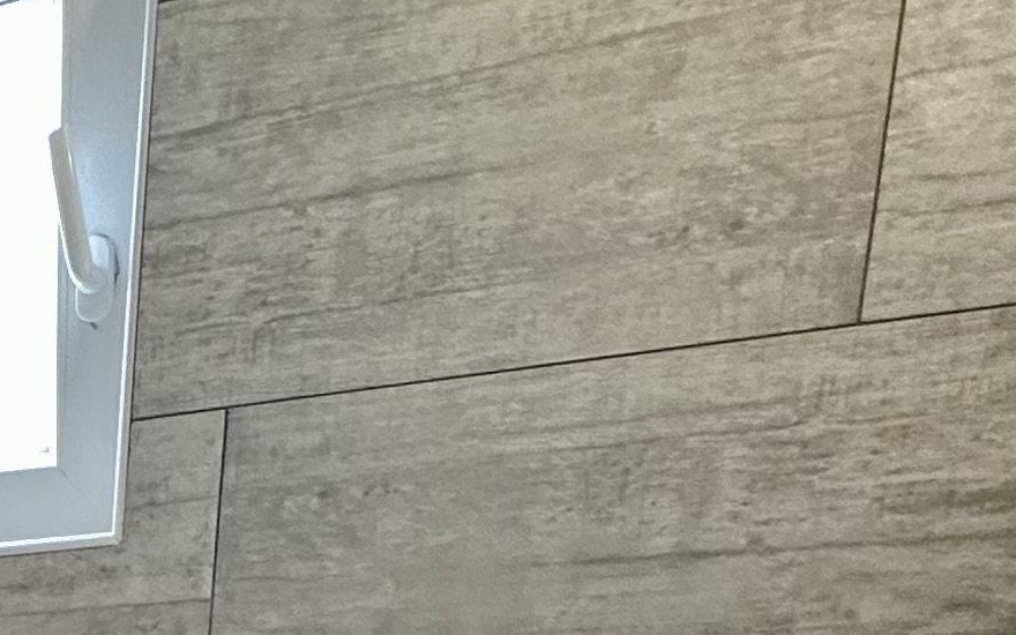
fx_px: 1883
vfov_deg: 15.4
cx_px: -530
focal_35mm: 68
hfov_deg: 23.7
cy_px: 1269
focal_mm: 2.22
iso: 250
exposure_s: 1/100
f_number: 2.2
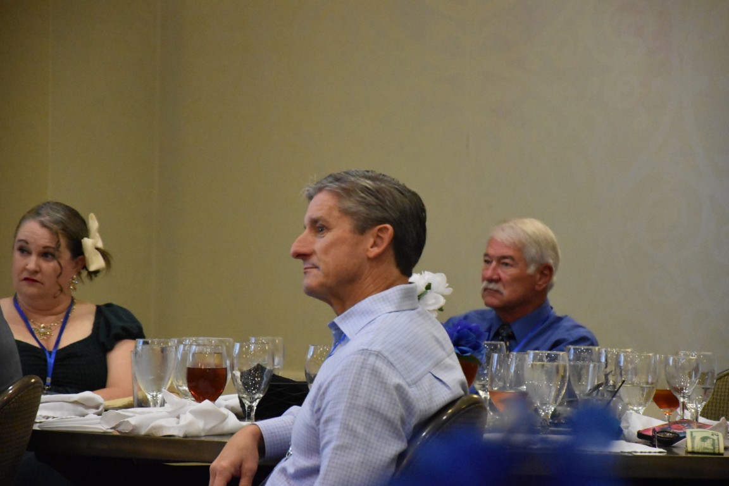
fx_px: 3189
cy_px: 243
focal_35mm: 158
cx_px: 364
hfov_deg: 13.0
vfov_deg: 8.7
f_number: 5.6
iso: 7200
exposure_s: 1/125
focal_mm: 105
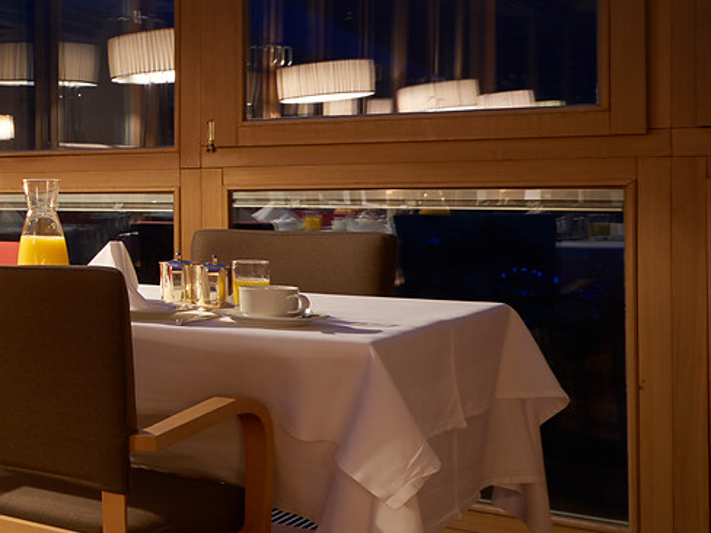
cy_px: 161
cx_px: -672
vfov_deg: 27.3
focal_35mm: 53
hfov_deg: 20.1
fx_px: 1089
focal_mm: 14
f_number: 11
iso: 64
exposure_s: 13
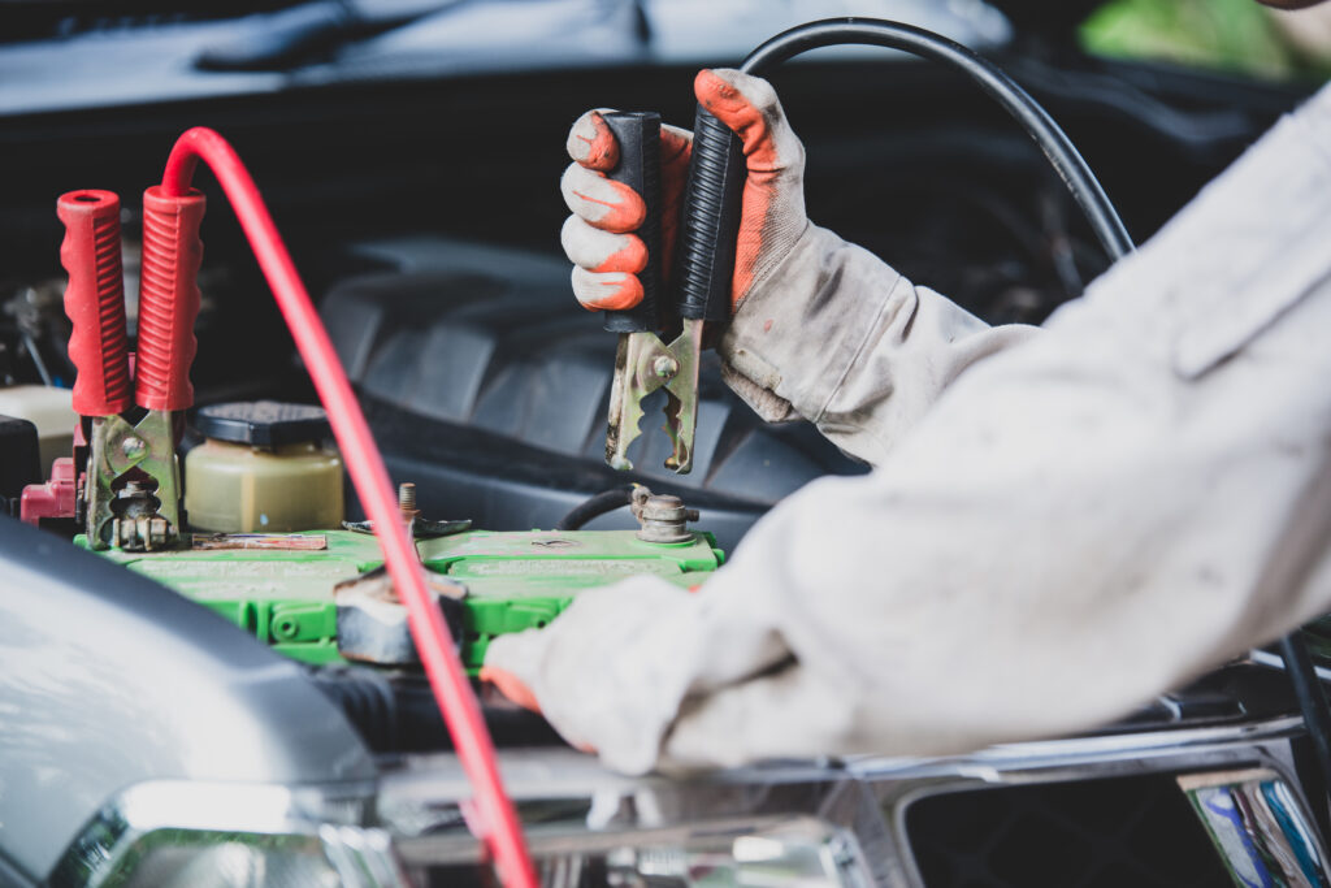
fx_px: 5731
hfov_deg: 13.2
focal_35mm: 155
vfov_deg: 8.9
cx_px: 666
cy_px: 444
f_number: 2.8
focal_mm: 155
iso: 320
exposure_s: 1/200
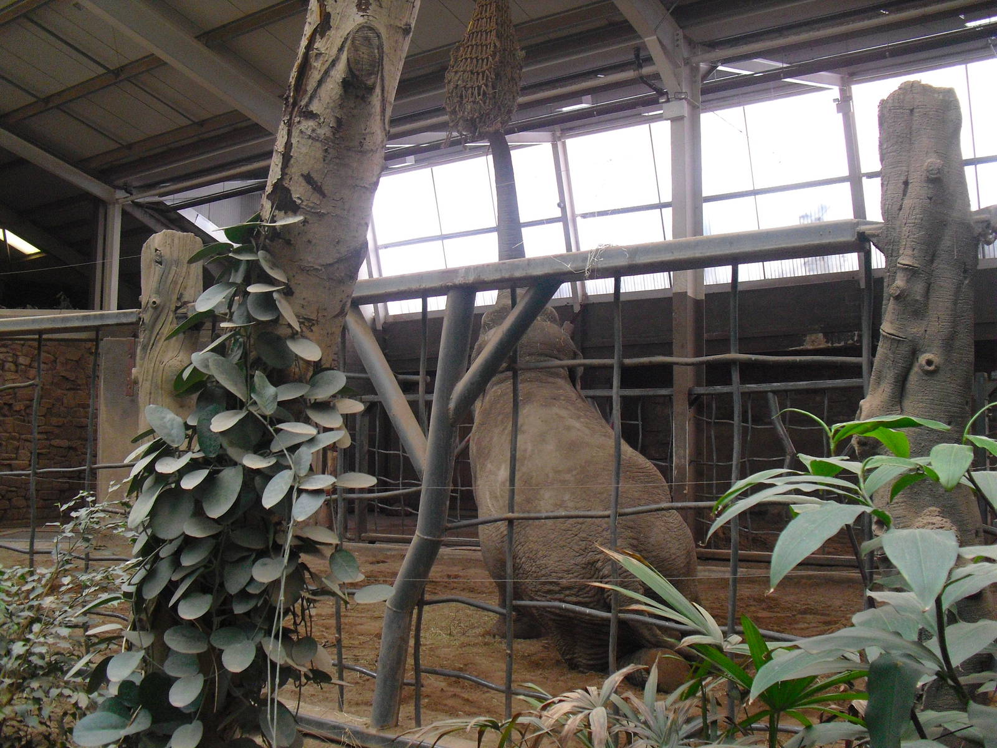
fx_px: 1037
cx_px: 498
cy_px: 374
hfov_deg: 51.4
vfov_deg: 39.7
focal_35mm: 36
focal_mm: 6.3
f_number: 3.1
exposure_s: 1/125
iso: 400
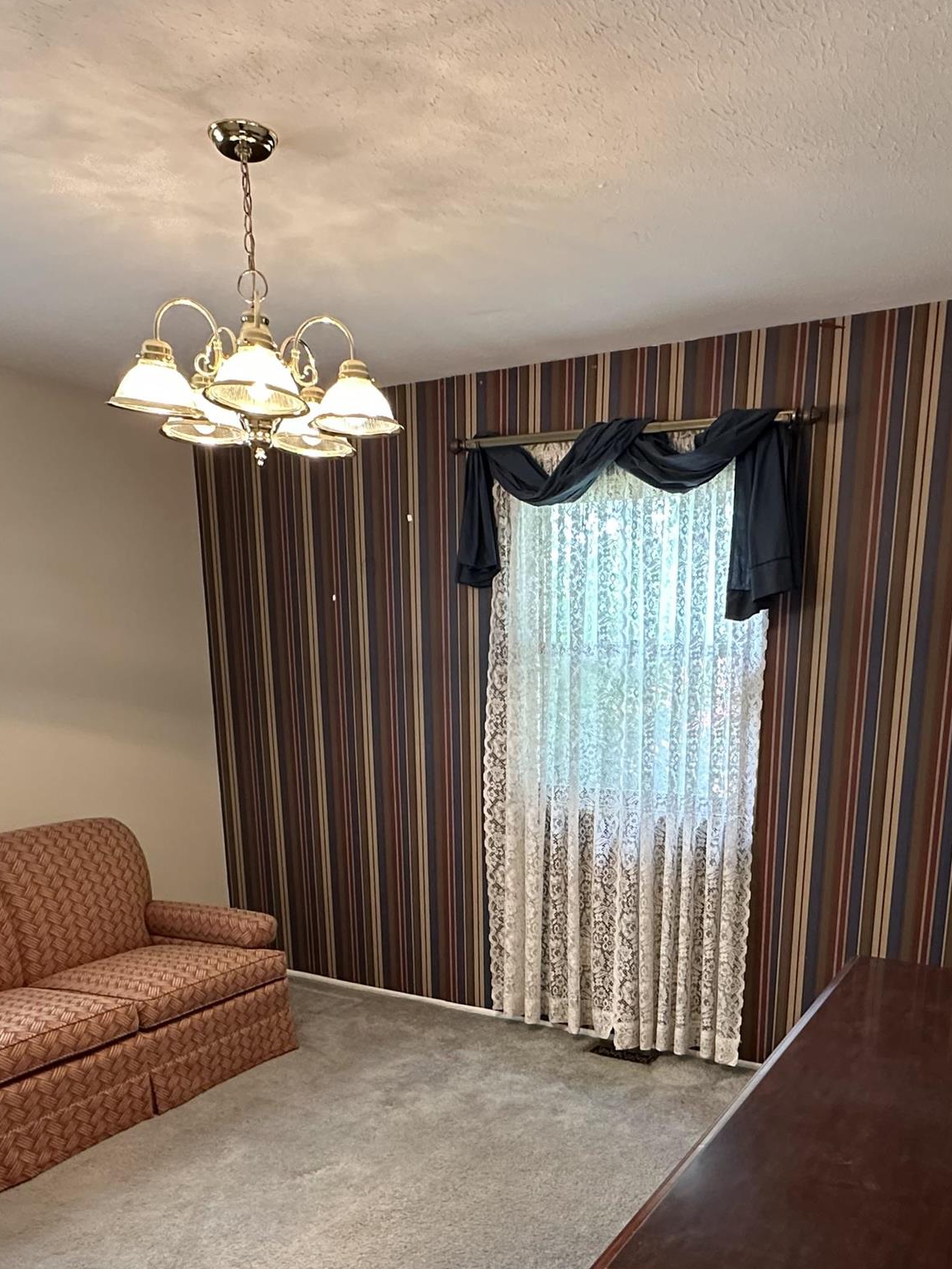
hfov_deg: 49.6
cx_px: 547
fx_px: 1027
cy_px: 905
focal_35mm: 28
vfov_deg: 60.9
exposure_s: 1/60
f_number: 2.2
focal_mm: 2.22
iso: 400
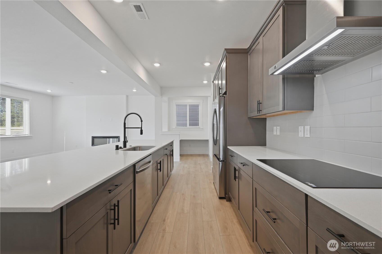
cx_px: 191
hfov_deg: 96.7
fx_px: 170
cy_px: 127
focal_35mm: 16
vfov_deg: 73.7
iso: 125
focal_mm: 16
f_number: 7.1
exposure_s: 1/10
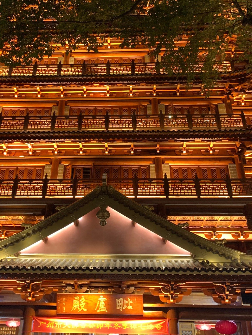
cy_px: 104
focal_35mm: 41
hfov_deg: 35.0
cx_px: 103
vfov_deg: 44.9
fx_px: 398
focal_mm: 4.25
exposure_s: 1/25
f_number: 1.8
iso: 500
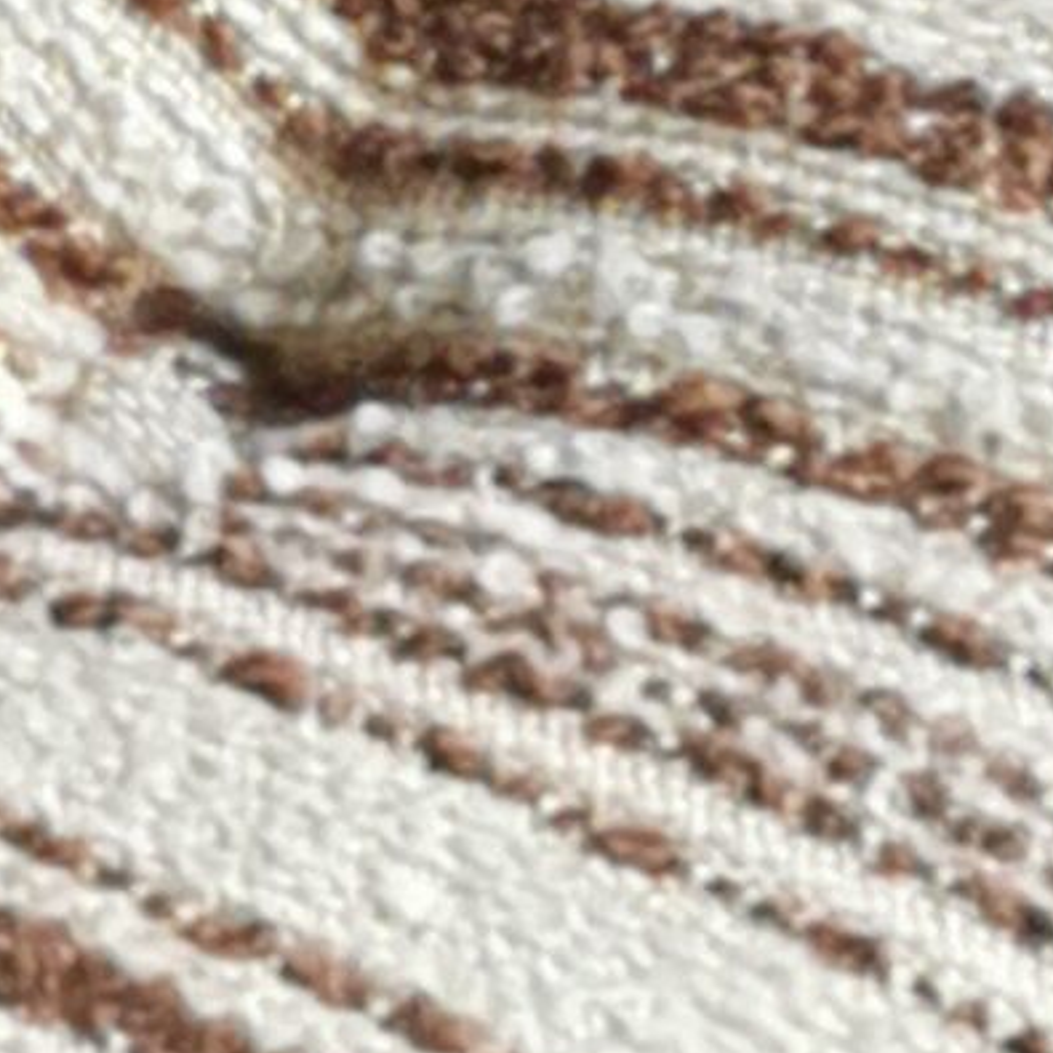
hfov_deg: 4.7
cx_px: -981
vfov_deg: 4.8
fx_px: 12631
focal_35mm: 367
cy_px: 1168
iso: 100
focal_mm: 5.58
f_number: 1.8
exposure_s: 1/100
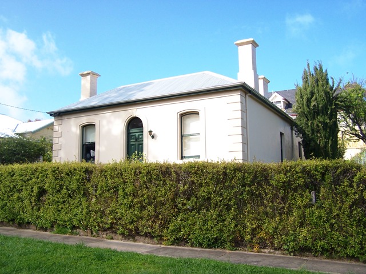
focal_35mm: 38
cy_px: 137
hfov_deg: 49.0
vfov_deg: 37.7
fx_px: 402
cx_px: 183
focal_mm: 6.3
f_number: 2.8
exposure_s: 1/350
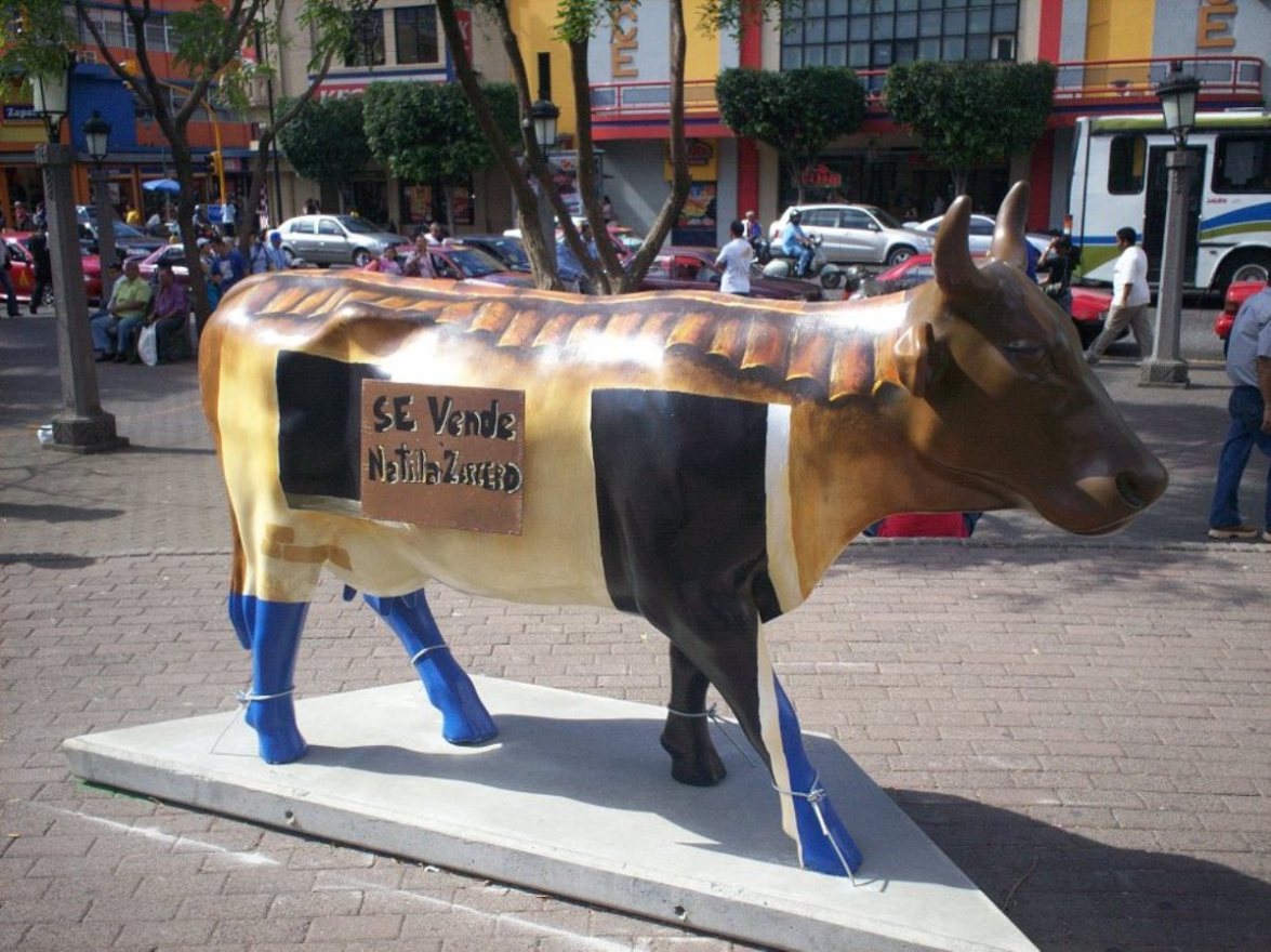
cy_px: 476
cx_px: 636
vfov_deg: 39.6
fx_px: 1321
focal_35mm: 36
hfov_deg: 51.4
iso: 100
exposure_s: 1/333
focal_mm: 6
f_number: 4.5
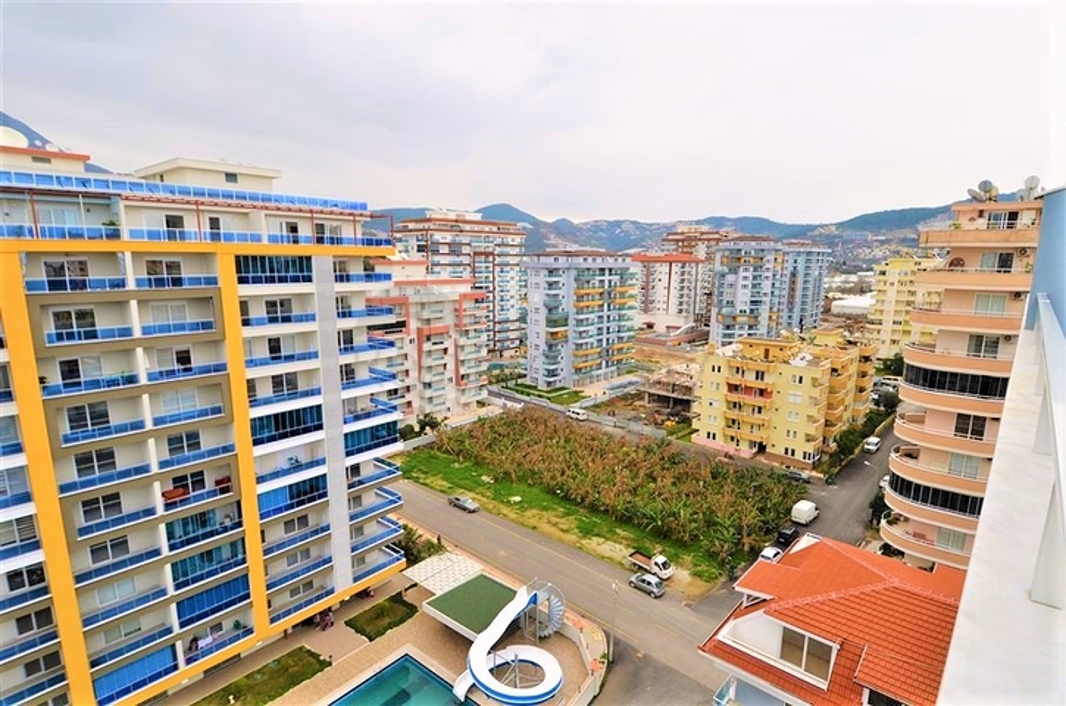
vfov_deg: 67.1
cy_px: 353
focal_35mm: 18
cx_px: 533
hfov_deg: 90.1
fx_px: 532
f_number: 8
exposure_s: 1/250
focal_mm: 12
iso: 125
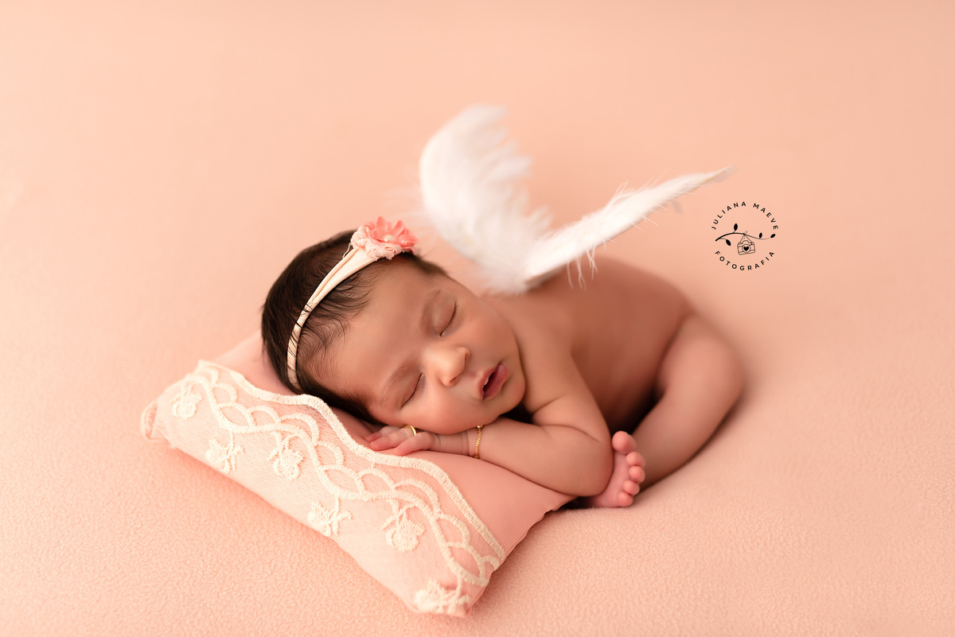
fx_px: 929
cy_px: 318
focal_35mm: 35
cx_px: 478
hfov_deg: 54.4
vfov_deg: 37.9
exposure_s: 1/160
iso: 100
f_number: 2
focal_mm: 35
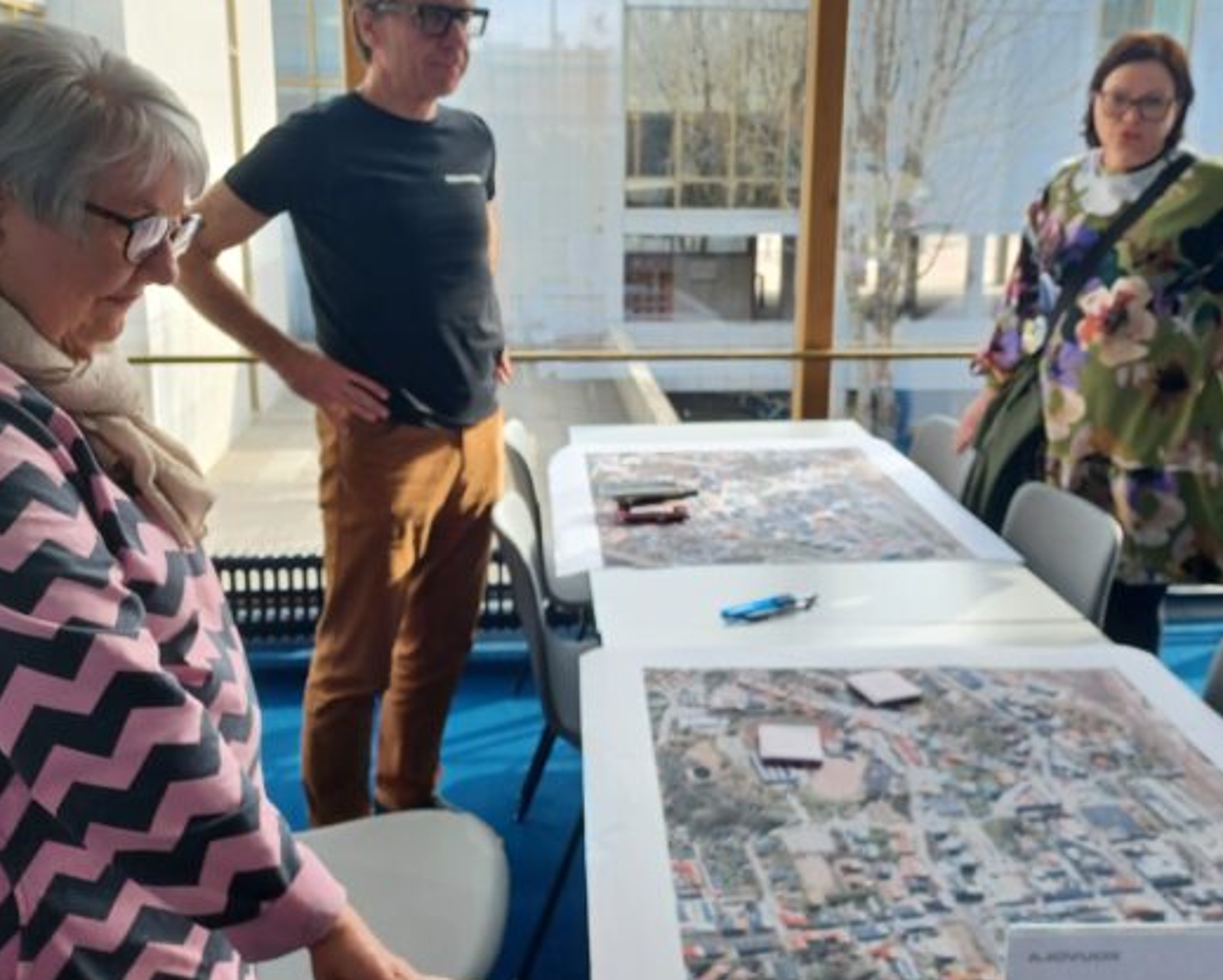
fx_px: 1159
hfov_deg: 55.6
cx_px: 628
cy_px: 388
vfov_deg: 45.6
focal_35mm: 32
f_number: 1.8
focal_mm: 4.6
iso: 80
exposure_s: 1/50
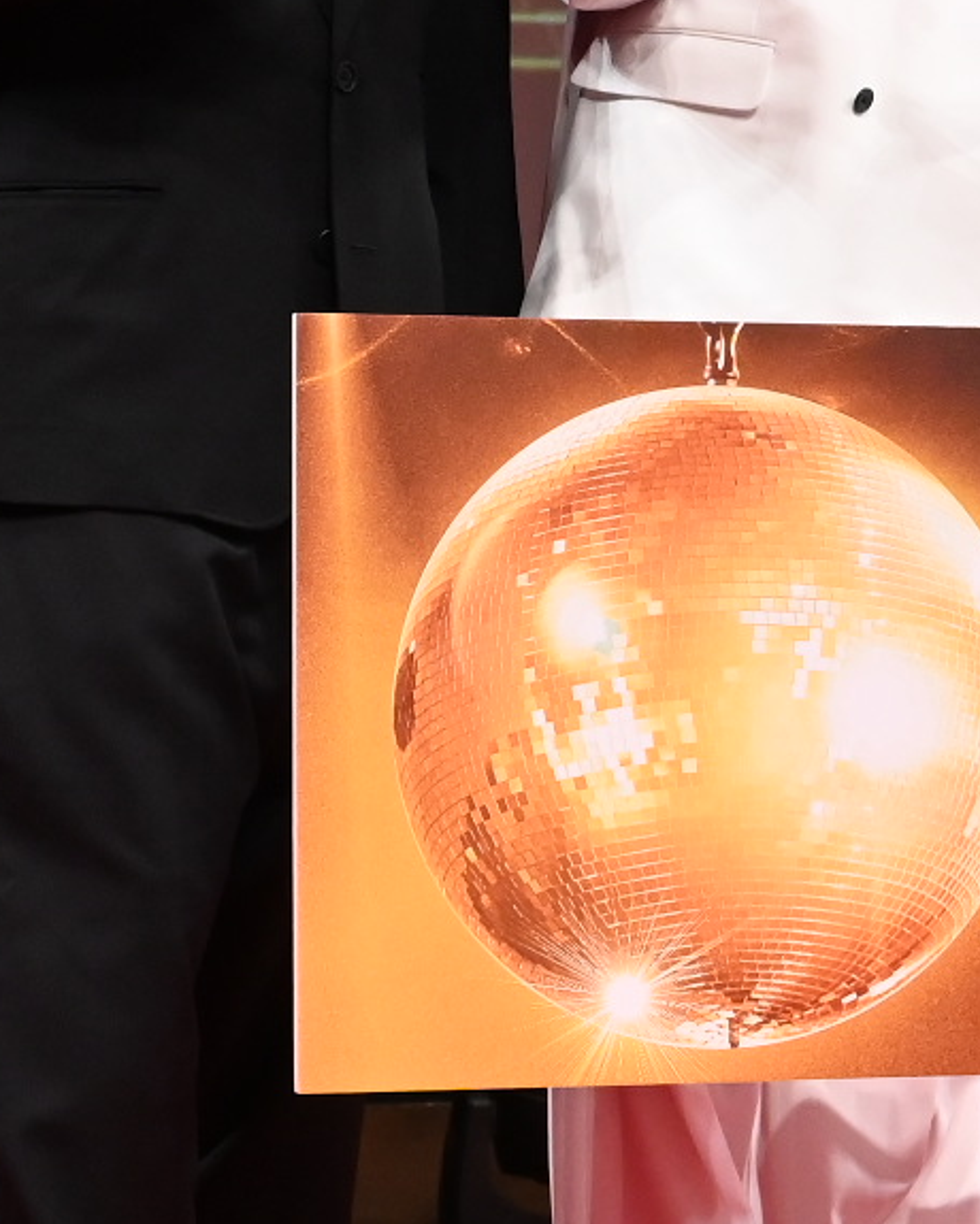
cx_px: 1587
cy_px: 364
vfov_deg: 10.5
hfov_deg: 8.2
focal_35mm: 183
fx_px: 6635
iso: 2500
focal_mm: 38
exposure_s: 1/200
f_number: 6.3
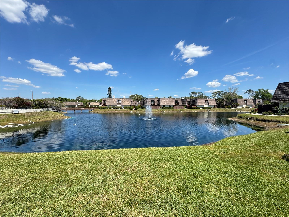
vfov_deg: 85.7
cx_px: 144
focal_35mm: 14
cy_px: 108
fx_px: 117
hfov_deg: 102.1
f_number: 2.2
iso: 50
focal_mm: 2.22
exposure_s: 1/1346
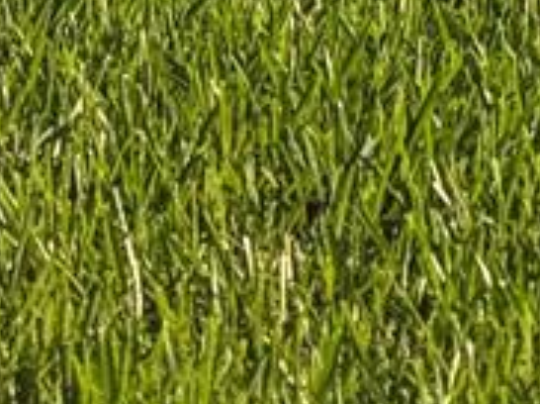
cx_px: 1234
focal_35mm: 676
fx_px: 10532
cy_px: -654
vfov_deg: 2.2
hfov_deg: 2.9
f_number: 2.8
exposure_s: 1/707
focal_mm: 15.66
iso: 64
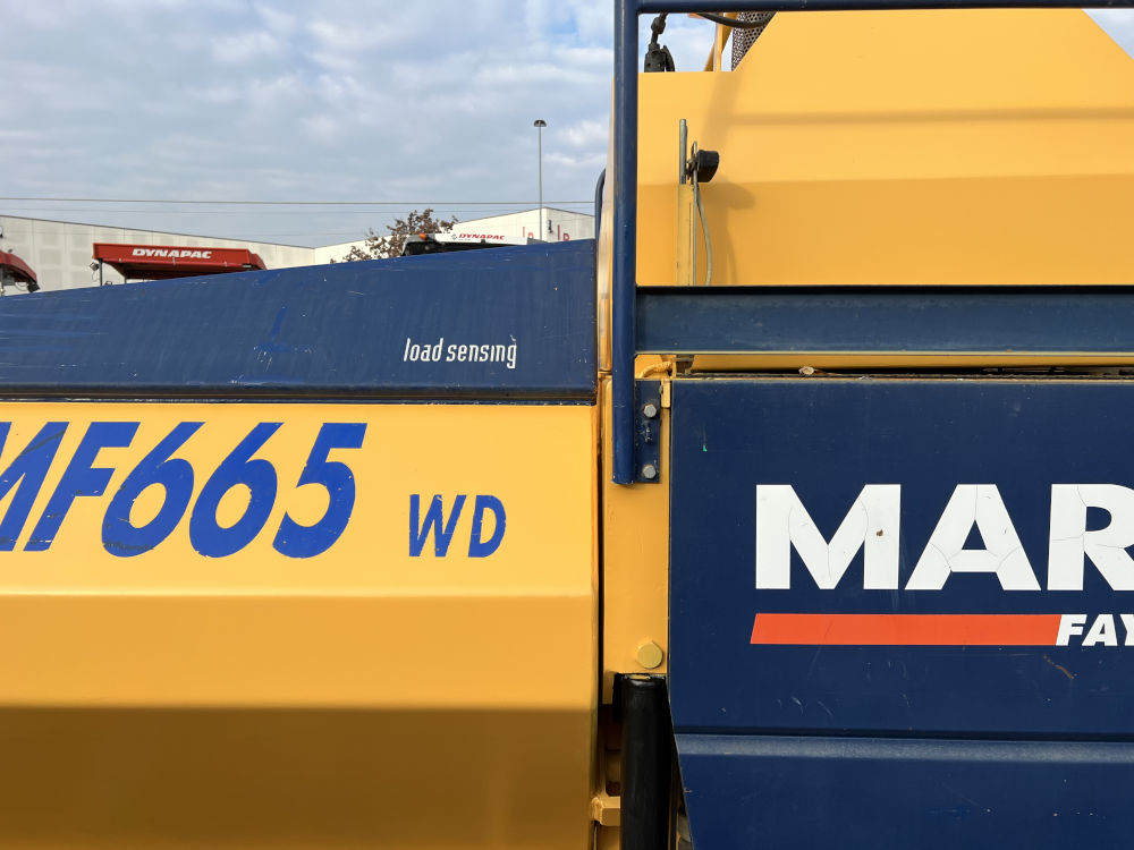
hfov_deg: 67.3
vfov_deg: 53.1
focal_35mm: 26
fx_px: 852
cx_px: 567
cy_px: 425
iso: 50
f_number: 1.5
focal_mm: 5.7
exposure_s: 1/2123
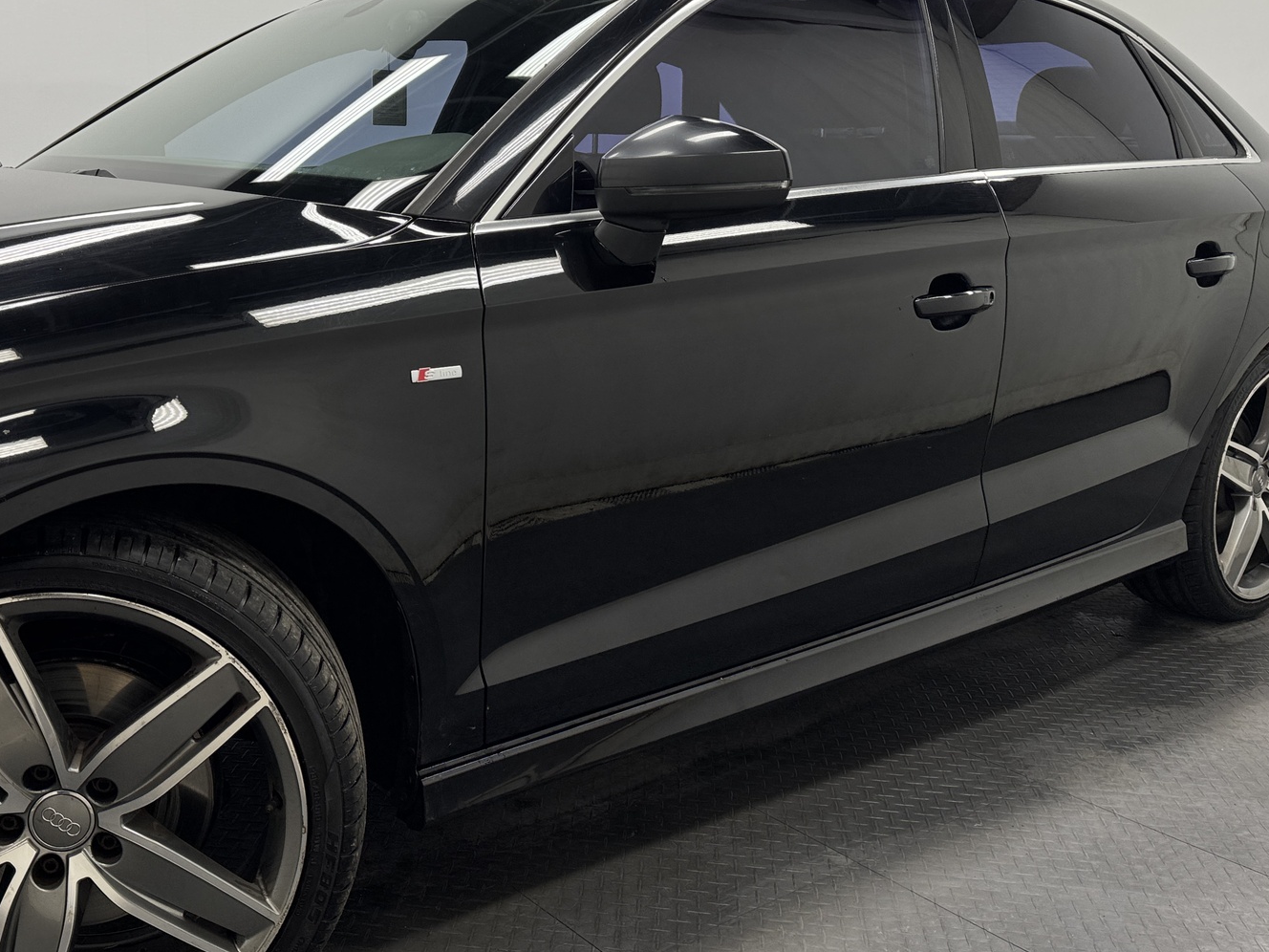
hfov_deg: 49.6
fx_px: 1356
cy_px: 434
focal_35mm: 37
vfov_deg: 38.6
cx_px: 472
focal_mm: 6.76
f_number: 1.78
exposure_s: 1/678
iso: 80
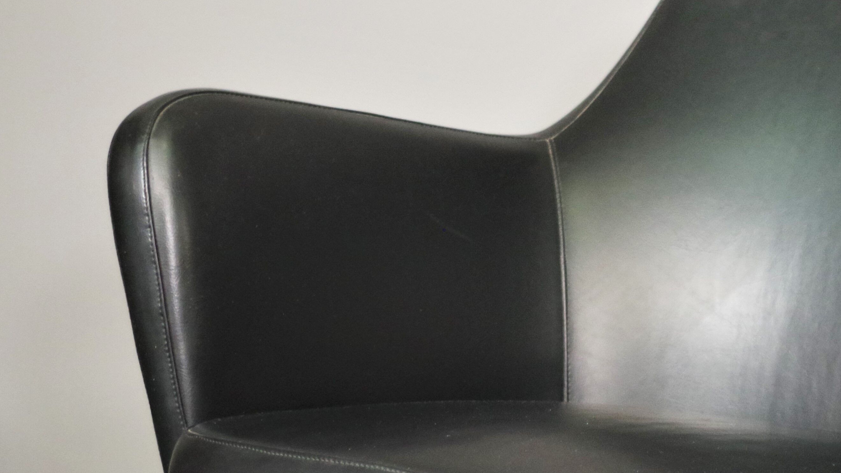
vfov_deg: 14.4
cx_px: 752
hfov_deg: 24.6
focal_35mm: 84
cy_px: 234
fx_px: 1873
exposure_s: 1/60
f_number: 4
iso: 1600
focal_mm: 26.25
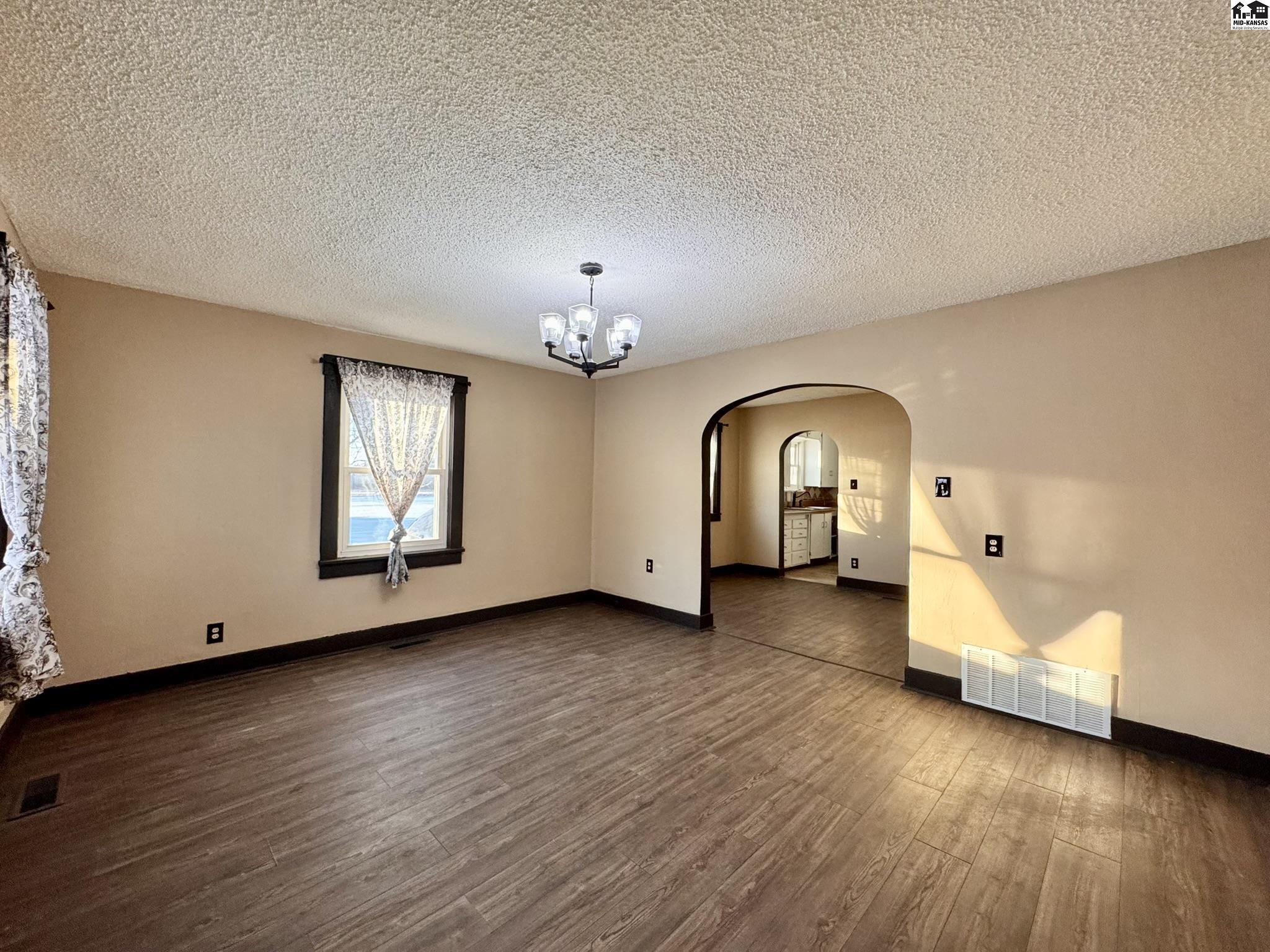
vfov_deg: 85.7
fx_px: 514
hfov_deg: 102.1
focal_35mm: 14
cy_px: 476
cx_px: 635
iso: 250
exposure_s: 1/120
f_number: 2.2
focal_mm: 2.22
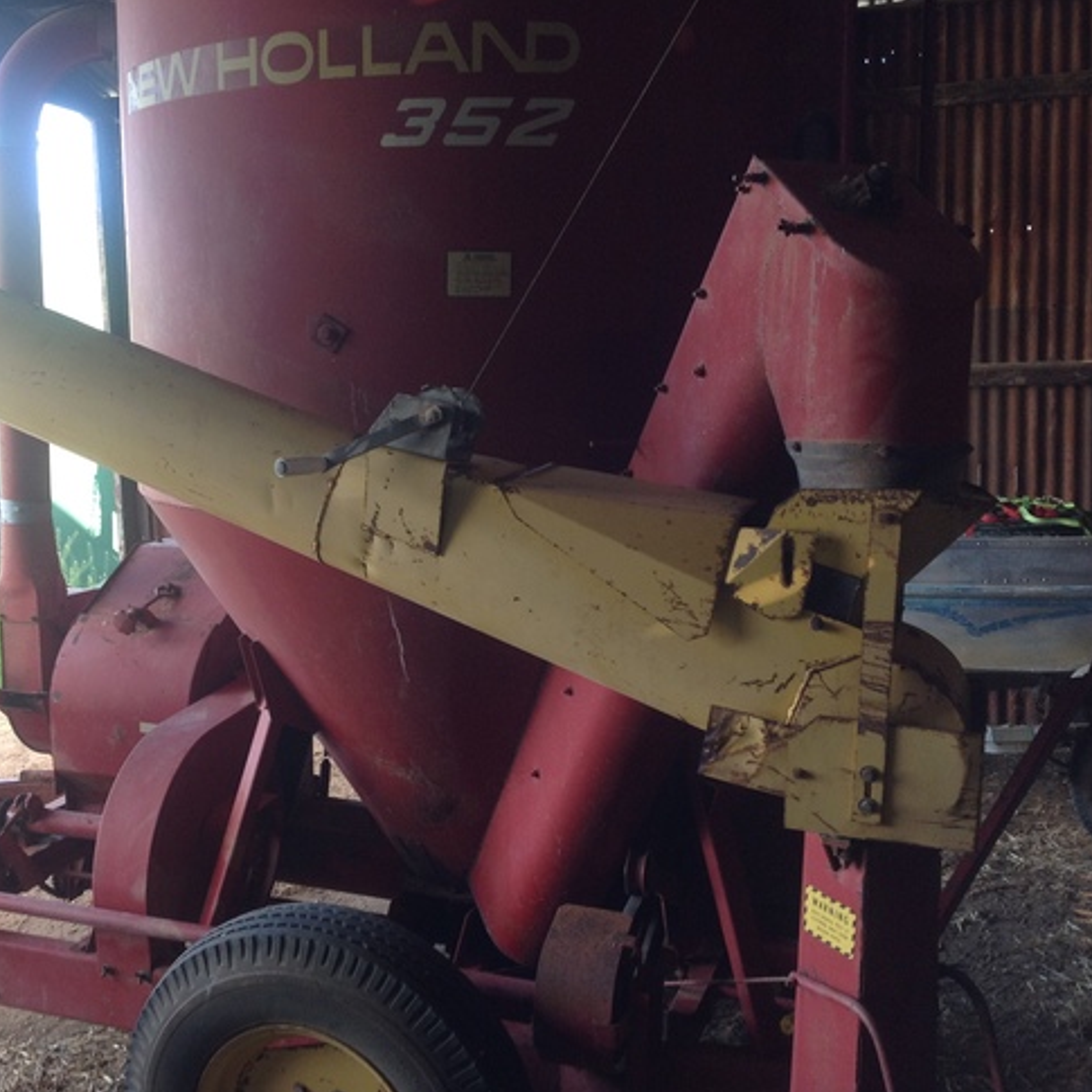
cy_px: 546
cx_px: 412
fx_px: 1499
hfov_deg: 39.8
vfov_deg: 40.0
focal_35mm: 42
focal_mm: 4.28
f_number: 2.4
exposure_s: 1/60
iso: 64
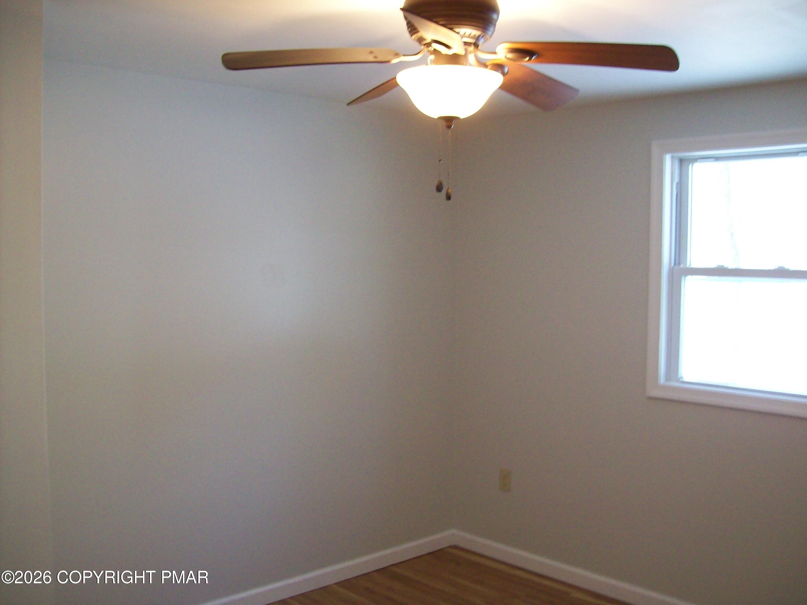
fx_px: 839
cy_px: 302
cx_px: 404
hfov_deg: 51.4
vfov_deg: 39.7
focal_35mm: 36
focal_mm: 6
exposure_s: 1/24.4
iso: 160
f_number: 2.7
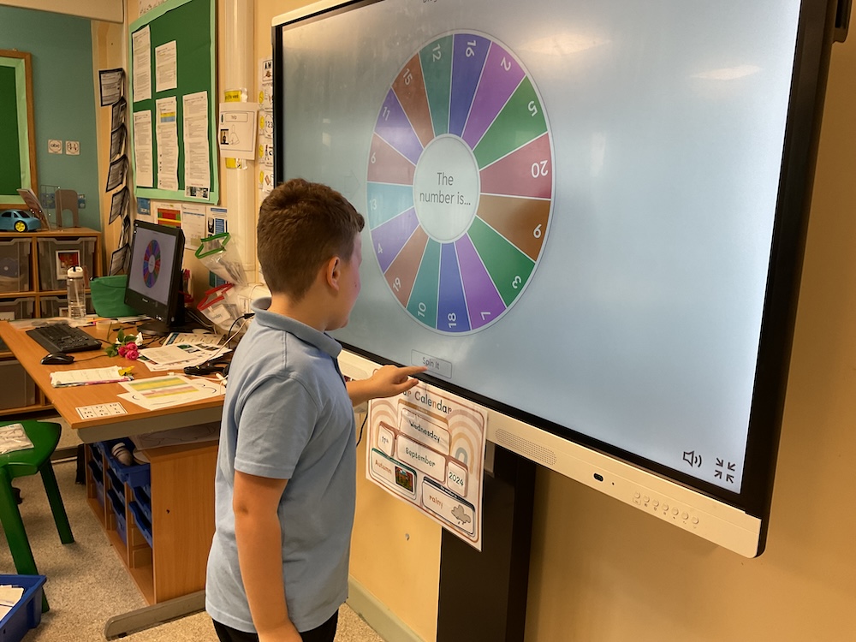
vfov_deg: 48.2
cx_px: 428
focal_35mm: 29
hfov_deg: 61.7
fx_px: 717
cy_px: 321
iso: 64
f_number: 1.8
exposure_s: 1/60
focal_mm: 3
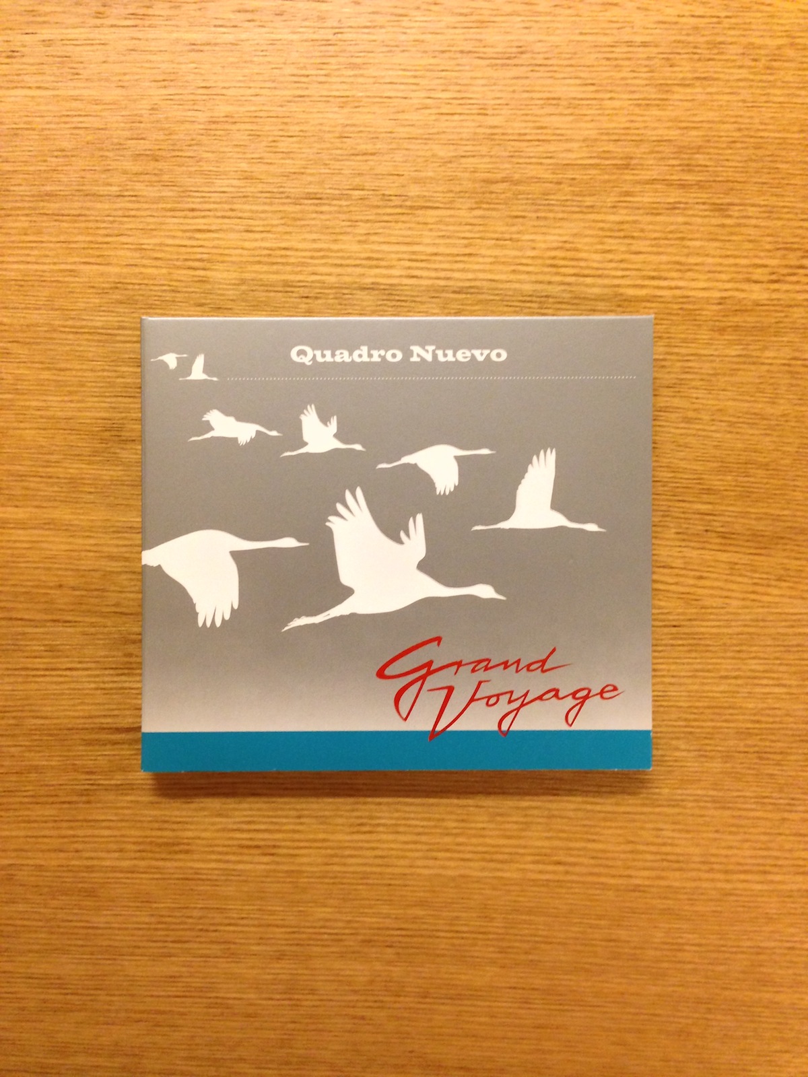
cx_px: 404
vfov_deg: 55.4
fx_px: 1027
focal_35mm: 33
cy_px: 538
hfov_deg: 42.9
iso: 320
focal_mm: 4.13
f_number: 2.4
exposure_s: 1/20
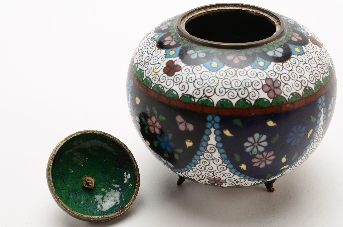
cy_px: 114
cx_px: 172
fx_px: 784
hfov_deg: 24.7
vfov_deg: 16.5
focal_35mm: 82
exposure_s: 1/160
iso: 100
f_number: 20
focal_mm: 55
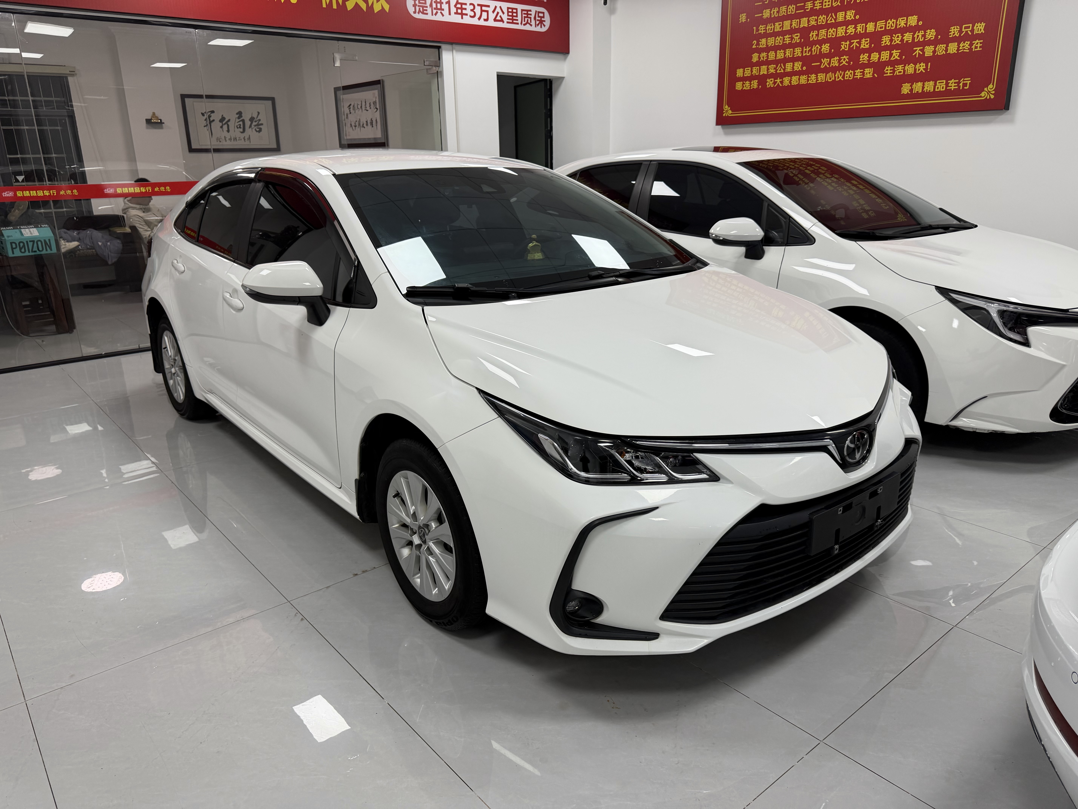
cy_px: 404
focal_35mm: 24
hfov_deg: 71.6
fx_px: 747
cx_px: 539
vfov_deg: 56.8
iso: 80
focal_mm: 6.76
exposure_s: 1/100
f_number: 1.78
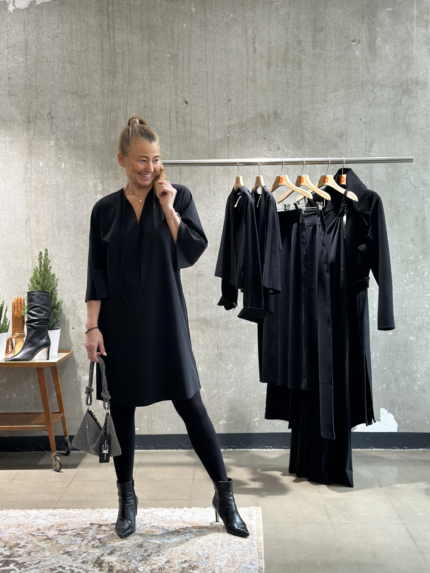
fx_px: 795
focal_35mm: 48
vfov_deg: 39.7
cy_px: 286
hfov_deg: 30.3
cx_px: 215
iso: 100
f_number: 1.78
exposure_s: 1/50
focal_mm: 6.86
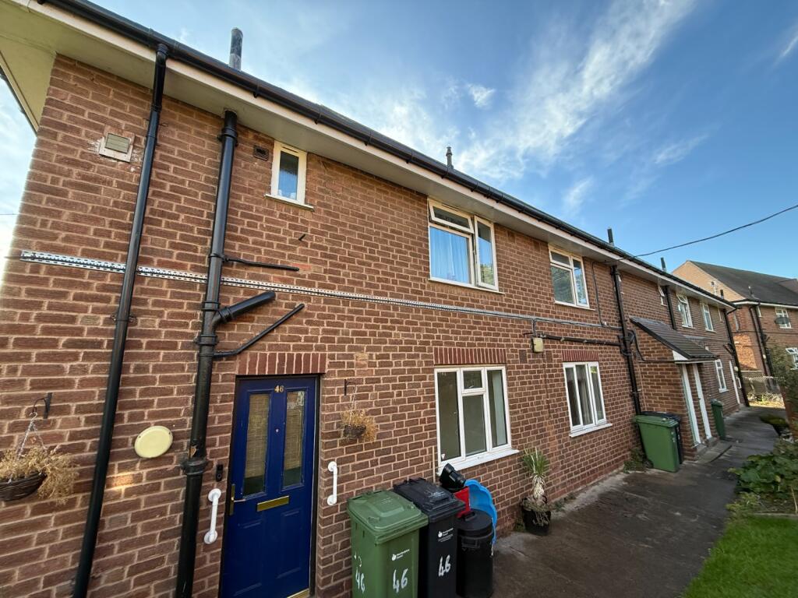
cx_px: 399
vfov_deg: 85.7
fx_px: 323
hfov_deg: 102.1
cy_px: 299
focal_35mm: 14
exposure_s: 1/310
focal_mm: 2.22
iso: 64
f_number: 2.2
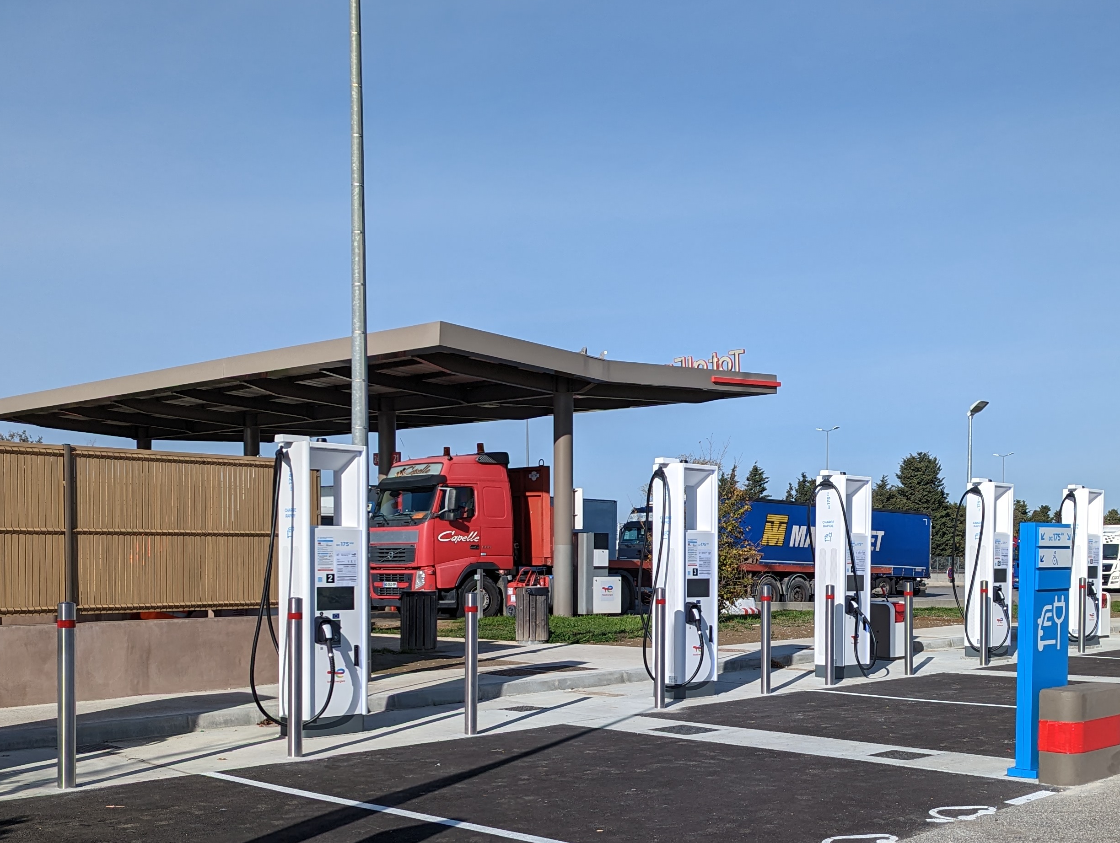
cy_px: 604
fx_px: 1296
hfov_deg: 46.1
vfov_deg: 35.4
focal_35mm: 40
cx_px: 739
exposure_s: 1/4049
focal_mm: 6.81
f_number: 1.85
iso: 43
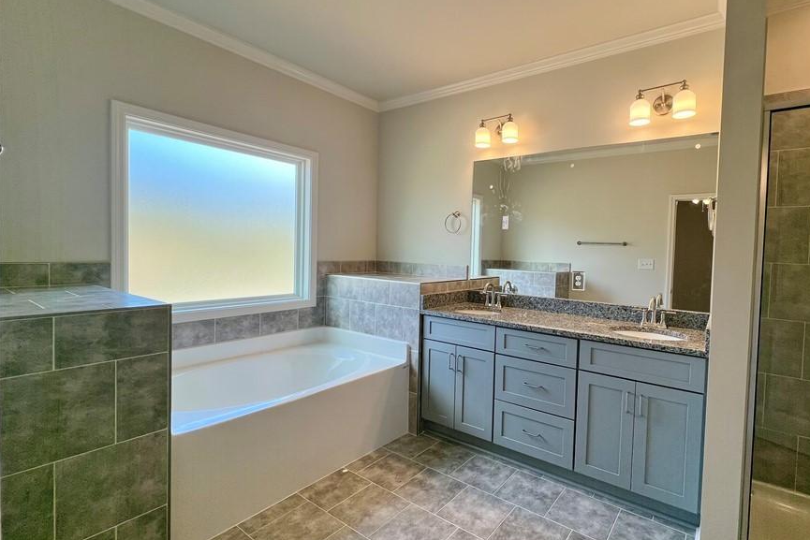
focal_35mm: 16
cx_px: 477
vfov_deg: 73.8
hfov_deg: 95.7
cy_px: 265
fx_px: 360
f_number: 1.8
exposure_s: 1/120
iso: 64
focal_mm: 1.57
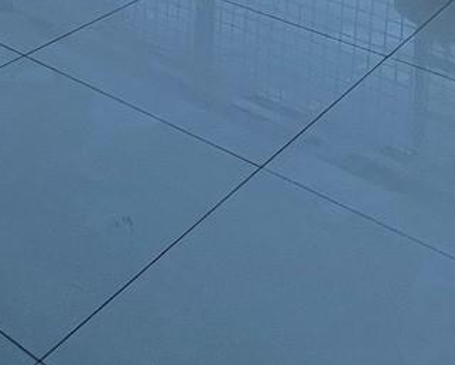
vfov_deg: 19.1
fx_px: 849
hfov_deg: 29.1
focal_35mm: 63
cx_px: 69
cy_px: -273
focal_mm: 1.57
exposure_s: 1/1248
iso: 32
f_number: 1.8
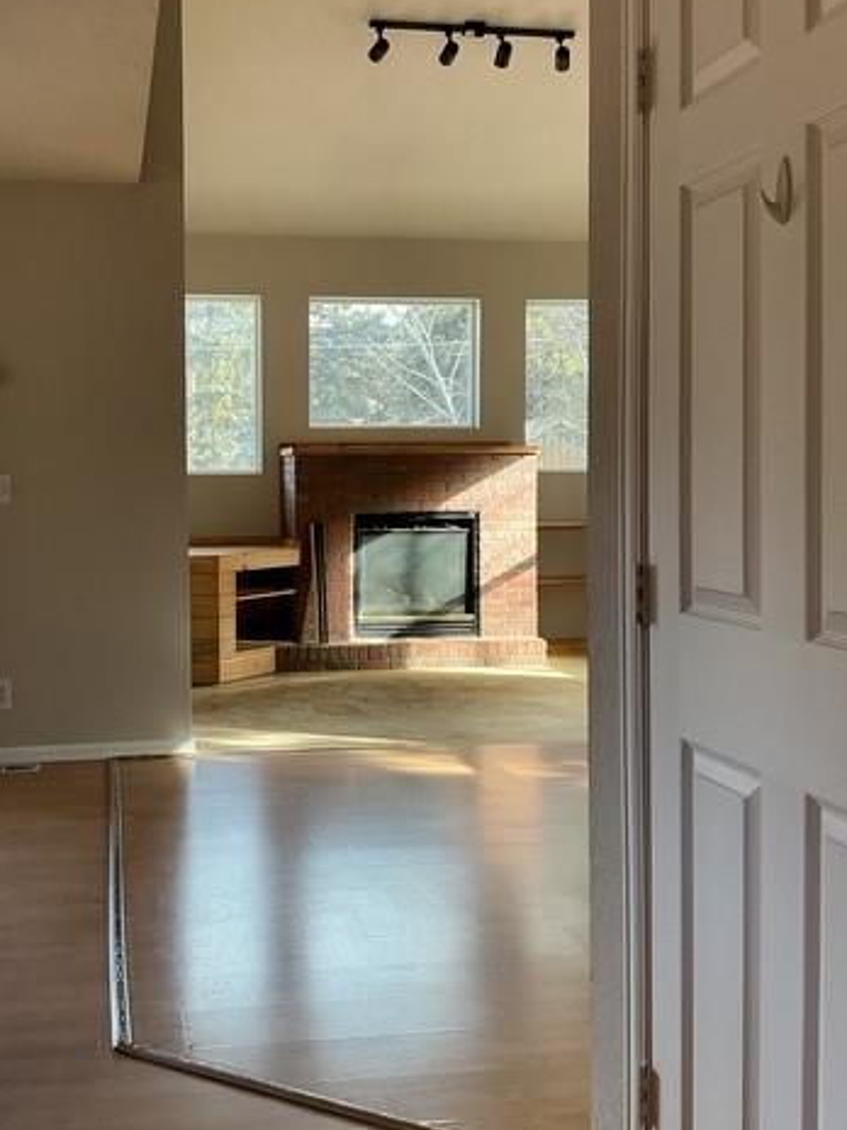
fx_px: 1305
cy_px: 514
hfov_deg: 35.7
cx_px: 309
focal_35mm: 40
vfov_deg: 46.7
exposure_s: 1/100
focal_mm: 3
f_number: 1.8
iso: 64
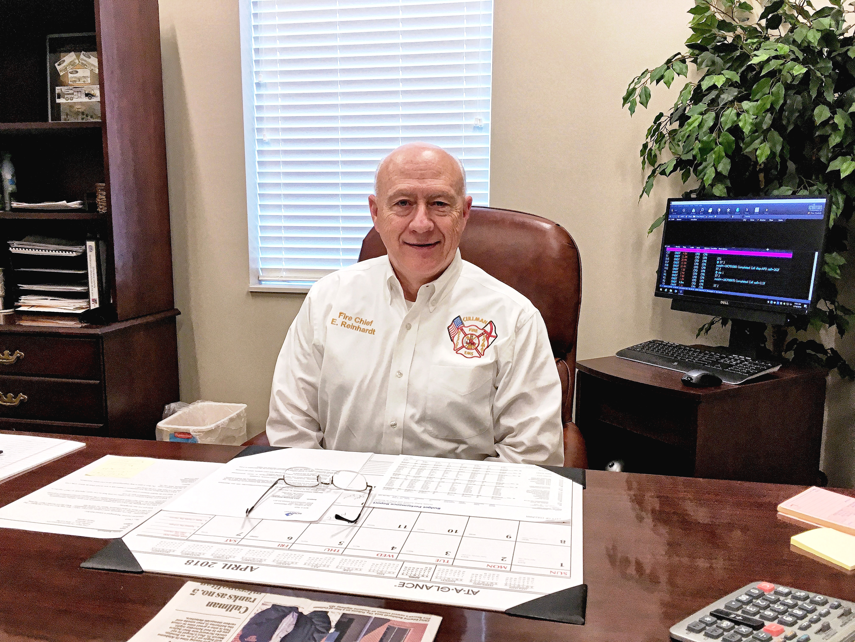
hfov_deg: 61.7
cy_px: 321
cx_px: 428
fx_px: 716
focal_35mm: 29
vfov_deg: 48.2
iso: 32
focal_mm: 4.15
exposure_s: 1/30
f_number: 2.2
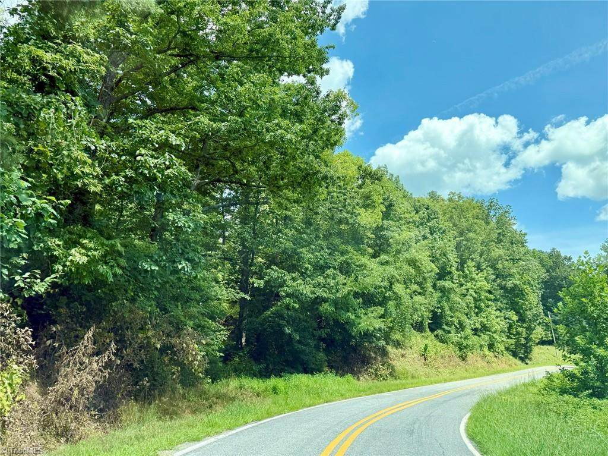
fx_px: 421
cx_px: 304
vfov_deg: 56.8
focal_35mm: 24
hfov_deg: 71.6
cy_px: 228
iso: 80
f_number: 1.78
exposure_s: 1/1437
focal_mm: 6.76
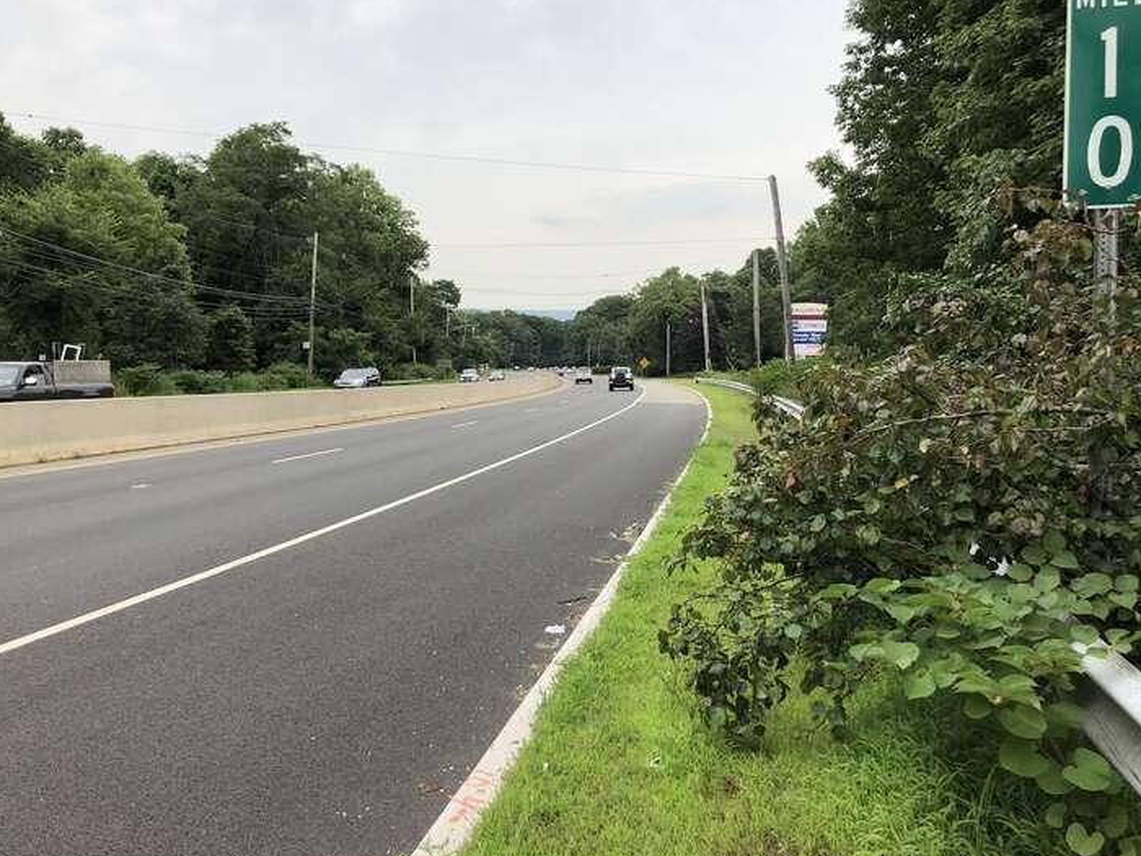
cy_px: 403
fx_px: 1055
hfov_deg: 56.8
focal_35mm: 32
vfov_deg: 44.1
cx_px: 543
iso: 20
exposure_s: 1/783
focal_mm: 4
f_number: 1.8
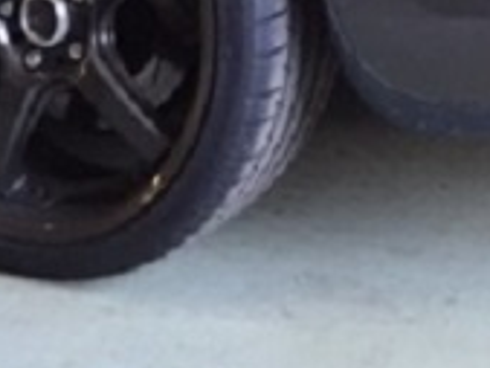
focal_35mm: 137
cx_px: -61
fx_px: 1941
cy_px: 858
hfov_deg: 14.1
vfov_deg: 9.7
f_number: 2.2
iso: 64
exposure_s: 1/33
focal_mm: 4.15
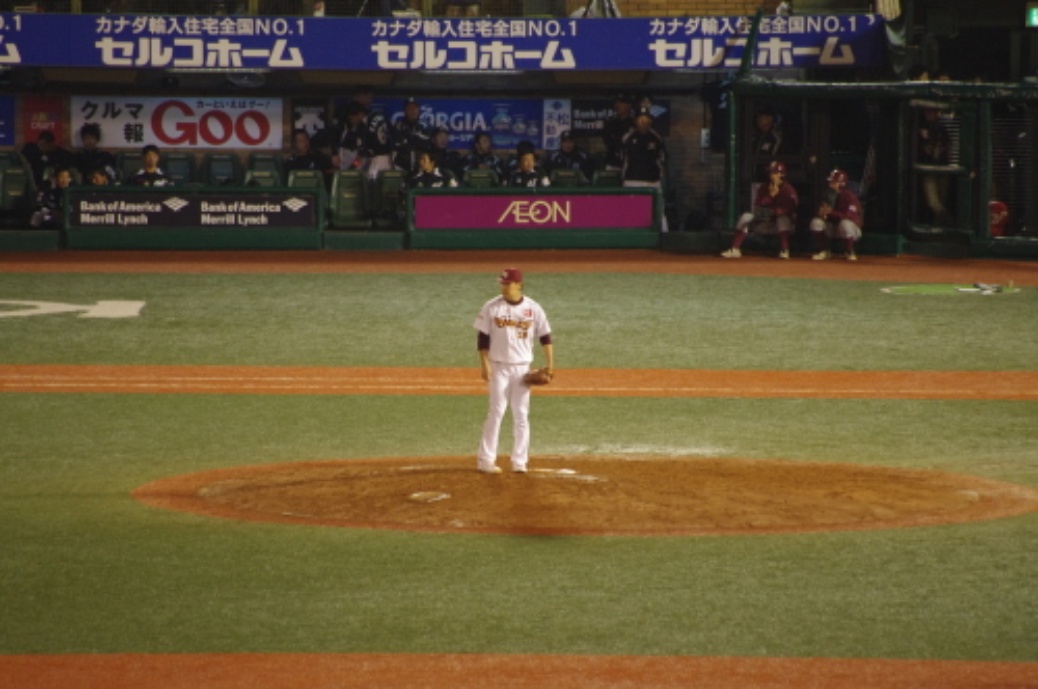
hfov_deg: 4.6
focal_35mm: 450
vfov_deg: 3.0
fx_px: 12958
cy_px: 344
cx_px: 519
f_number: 5.8
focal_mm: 300
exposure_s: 1/160
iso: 1600
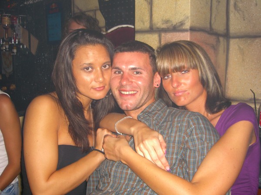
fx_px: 287
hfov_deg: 49.0
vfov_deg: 37.7
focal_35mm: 38
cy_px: 98
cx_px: 130
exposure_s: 1/60
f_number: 2.8
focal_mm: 7.9
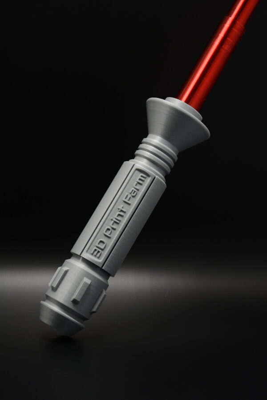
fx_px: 866
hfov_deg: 17.5
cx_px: 134
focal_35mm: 78
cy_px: 200
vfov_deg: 26.0
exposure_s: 1/60
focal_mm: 52
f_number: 5
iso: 800
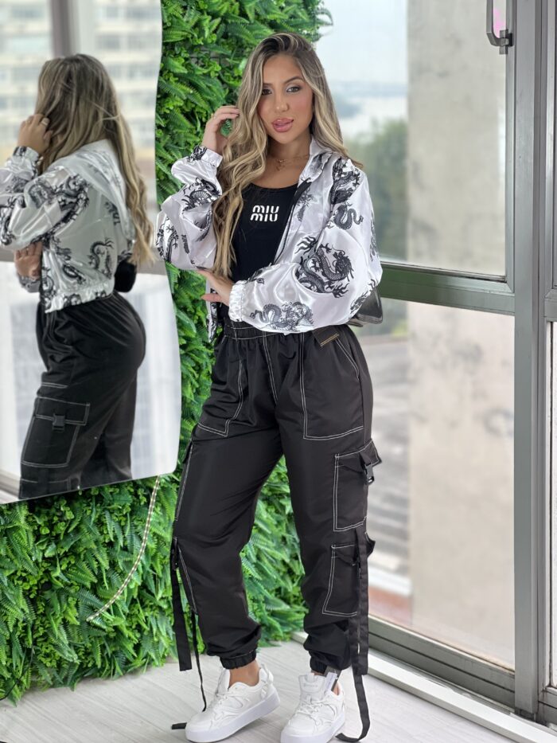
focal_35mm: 77
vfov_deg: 25.3
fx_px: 1652
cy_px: 372
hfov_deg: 19.1
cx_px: 278
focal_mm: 9
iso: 100
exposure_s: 1/120
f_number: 2.8
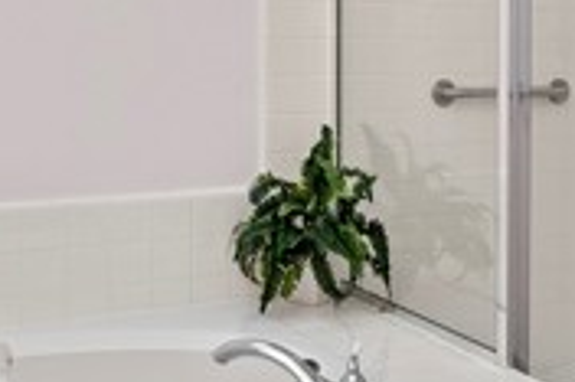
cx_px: 337
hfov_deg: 38.8
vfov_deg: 26.3
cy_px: 137
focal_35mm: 51
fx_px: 814
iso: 500
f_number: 10
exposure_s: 1/13
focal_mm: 14
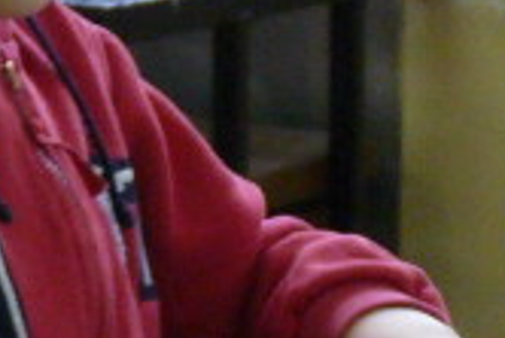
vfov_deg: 2.8
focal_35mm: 488
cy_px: 107
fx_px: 6851
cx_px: 207
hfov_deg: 4.2
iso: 320
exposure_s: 1/40
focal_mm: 12.4
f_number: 3.4
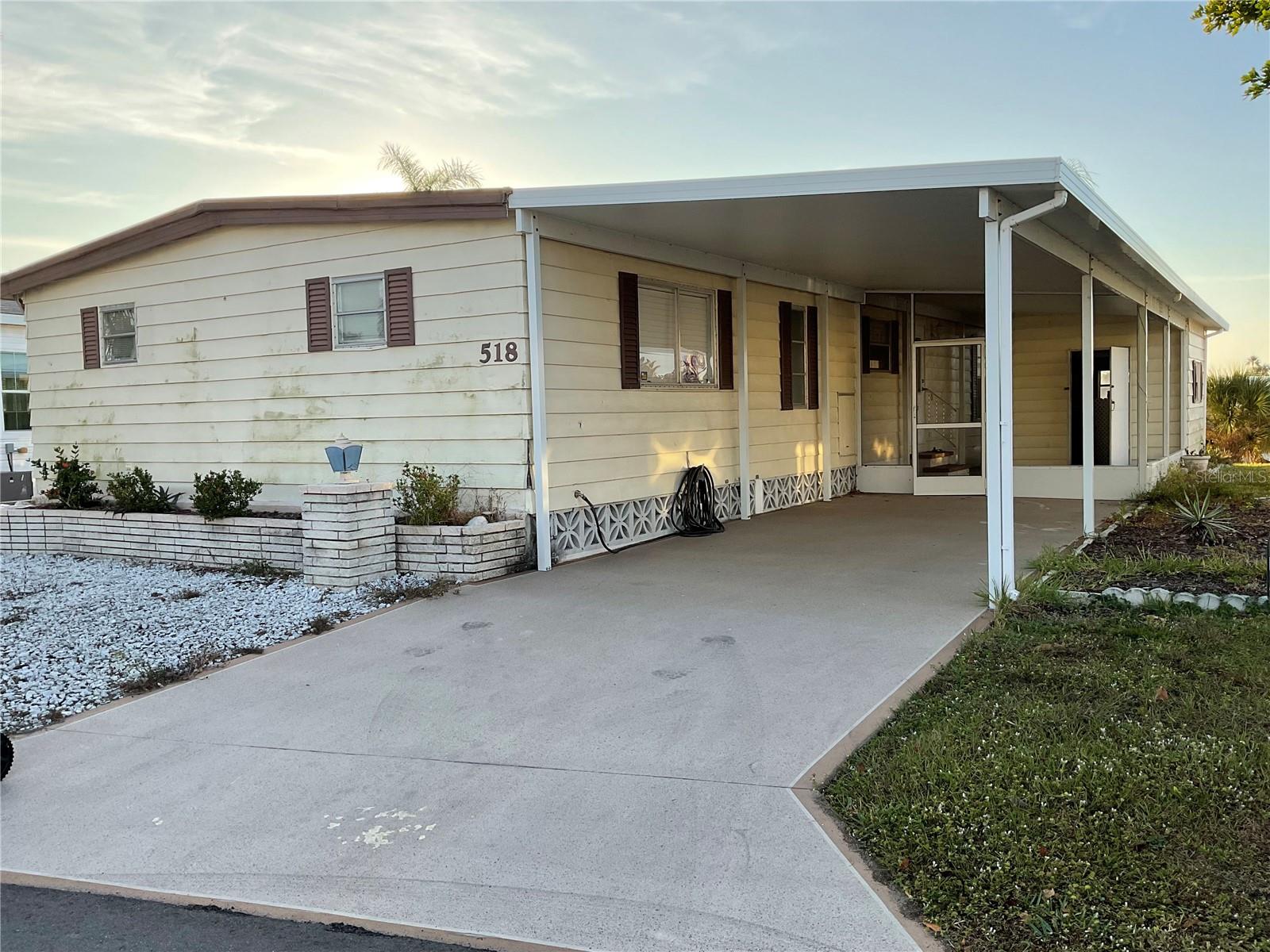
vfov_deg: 48.2
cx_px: 635
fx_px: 1064
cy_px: 476
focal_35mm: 29
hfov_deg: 61.7
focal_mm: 3
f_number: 1.8
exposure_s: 1/599
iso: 16
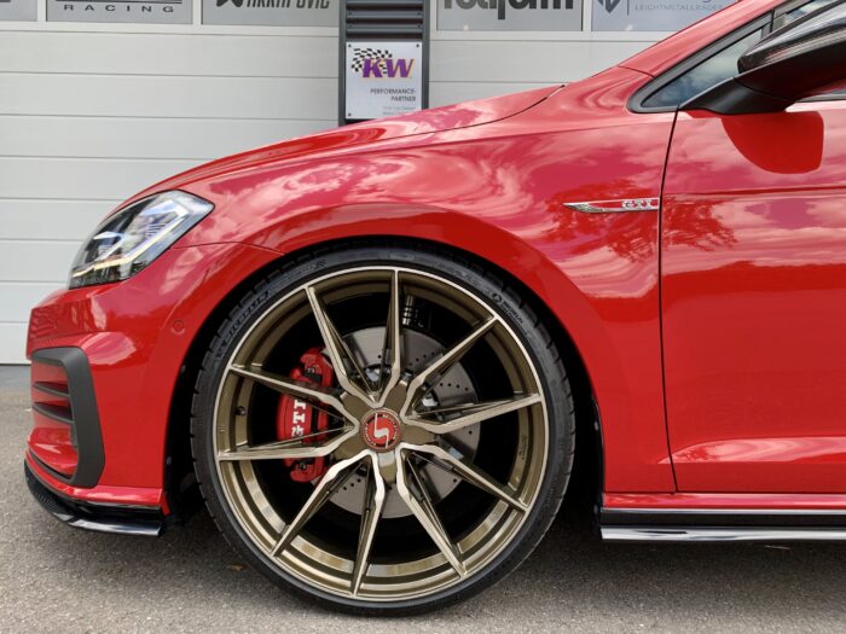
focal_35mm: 26
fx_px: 635
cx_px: 423
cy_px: 317
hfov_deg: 67.3
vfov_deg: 53.1
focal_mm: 4.25
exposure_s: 1/347
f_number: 1.8
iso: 25
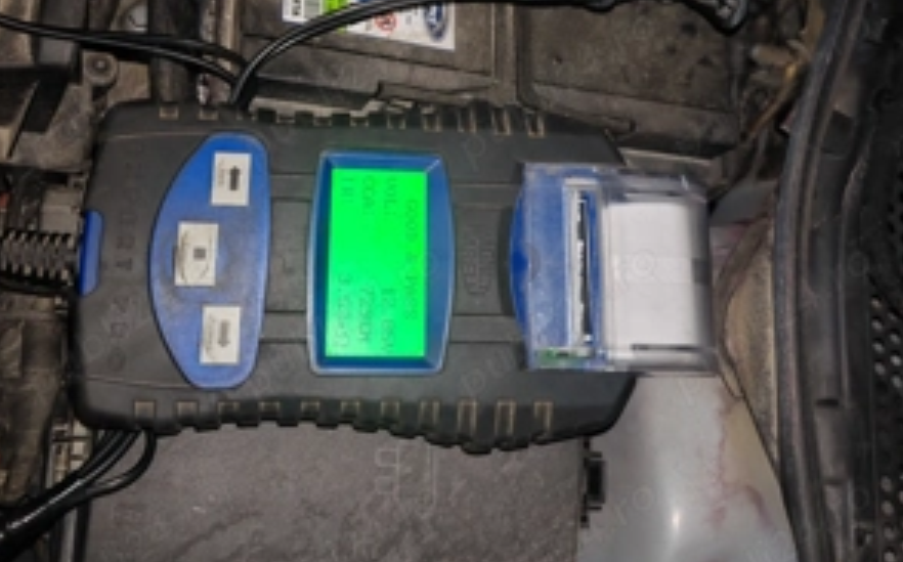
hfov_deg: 50.4
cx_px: 448
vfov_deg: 32.1
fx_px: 959
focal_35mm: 39
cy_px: 138
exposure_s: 1/50
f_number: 1.4
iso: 100
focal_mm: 6.83
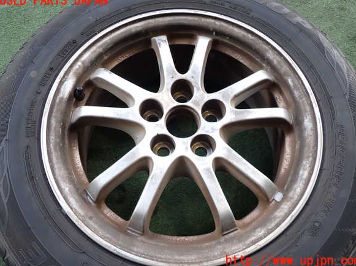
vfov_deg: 45.4
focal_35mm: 31
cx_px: 180
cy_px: 131
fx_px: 319
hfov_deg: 58.4
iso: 125
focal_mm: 5.4
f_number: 2.3
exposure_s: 1/125
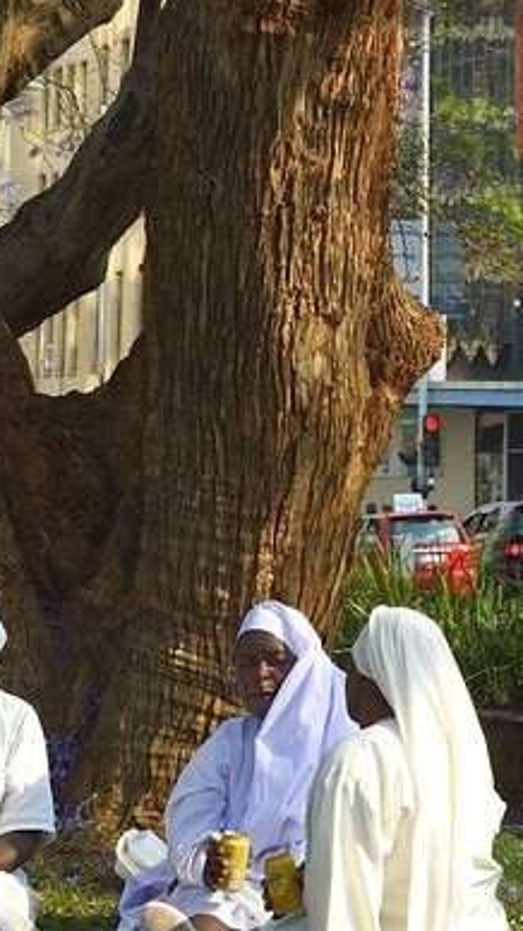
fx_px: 5330
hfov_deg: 5.6
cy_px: -715
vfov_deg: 9.5
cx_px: 515
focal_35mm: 216
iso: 200
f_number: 8
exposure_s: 1/250
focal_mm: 50
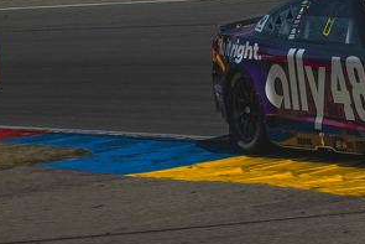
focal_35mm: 188
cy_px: 64
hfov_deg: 10.8
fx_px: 1907
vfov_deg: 7.3
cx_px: 403
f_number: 9
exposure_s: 1/640
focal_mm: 70
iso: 100
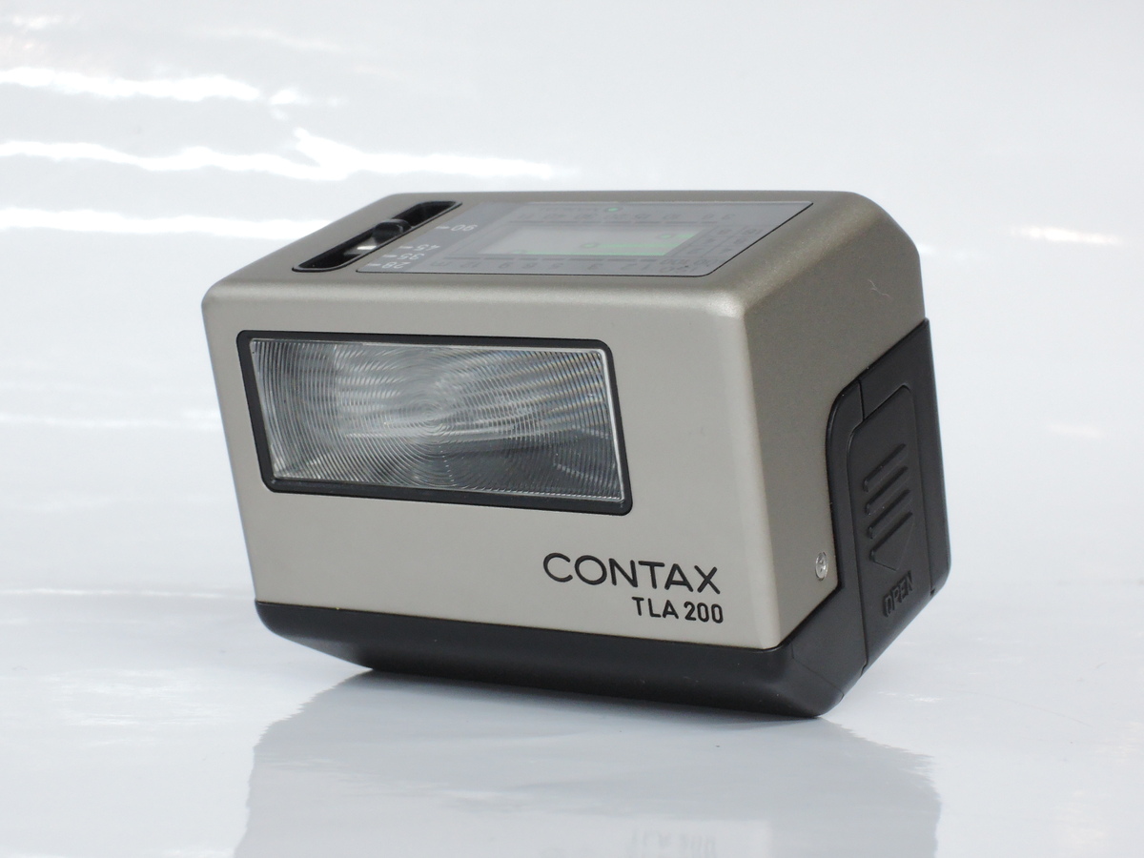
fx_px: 2809
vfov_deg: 17.4
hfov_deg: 23.0
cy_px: 429
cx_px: 572
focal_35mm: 85
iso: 800
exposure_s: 1/20
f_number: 8
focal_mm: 18.2
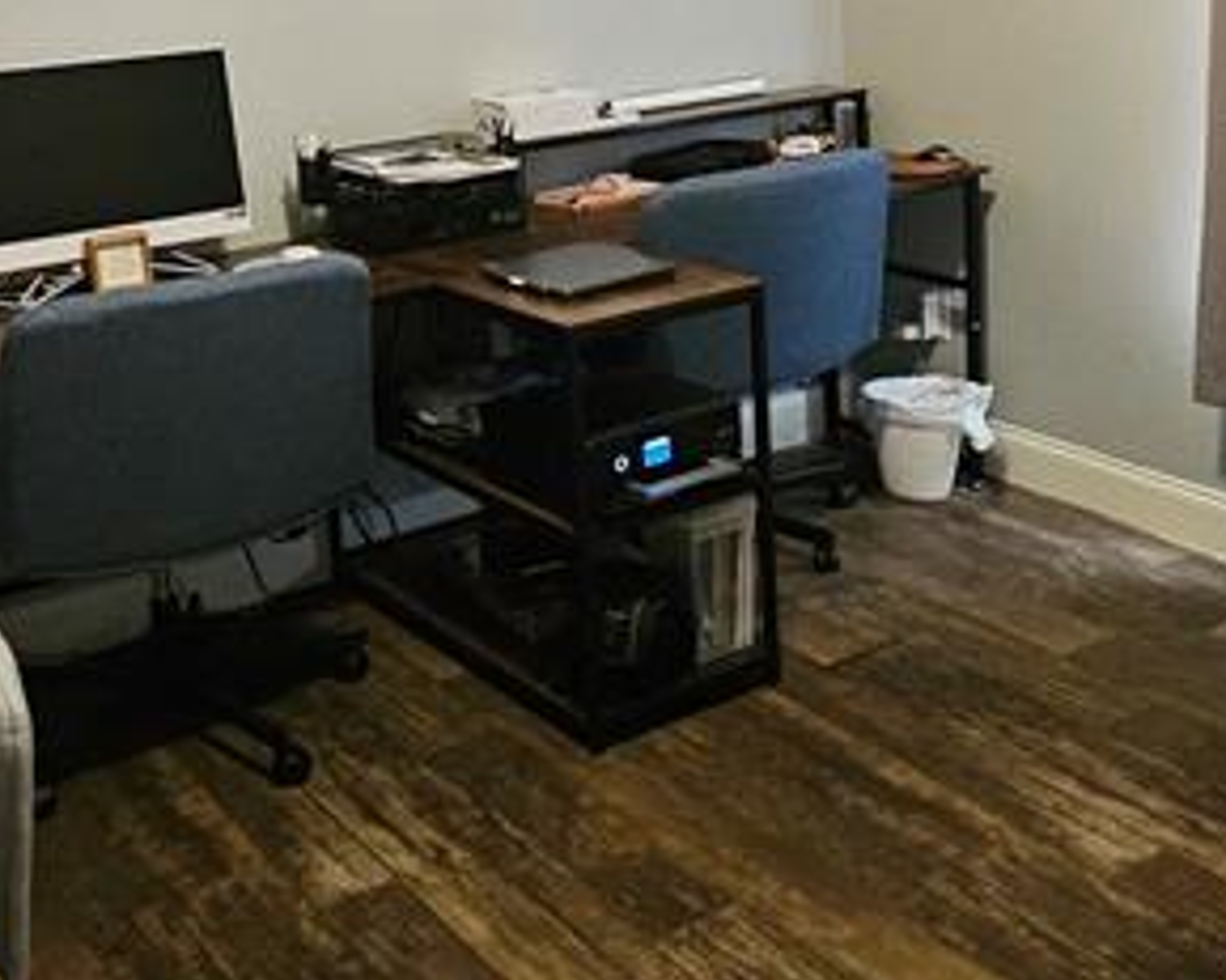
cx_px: 708
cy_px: 238
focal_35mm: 45
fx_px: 1632
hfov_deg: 41.1
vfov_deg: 32.7
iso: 500
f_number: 2.2
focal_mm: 2.2
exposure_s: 1/30
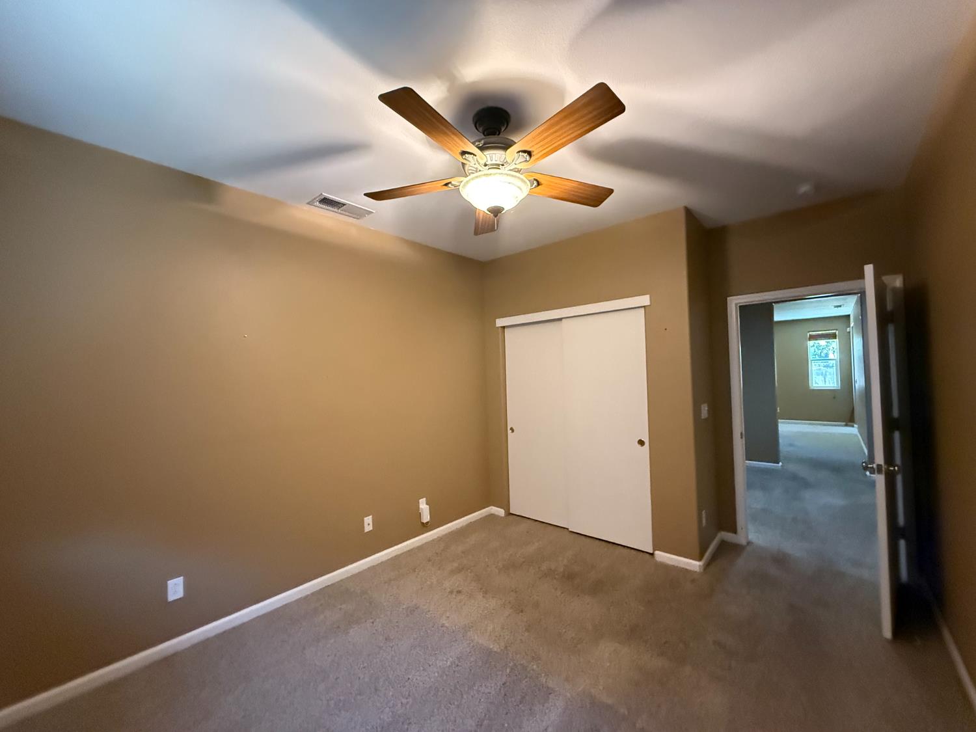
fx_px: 395
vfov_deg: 85.7
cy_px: 366
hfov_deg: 102.1
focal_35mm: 14
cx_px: 488
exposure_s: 1/60
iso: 1250
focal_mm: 2.22
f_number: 2.2
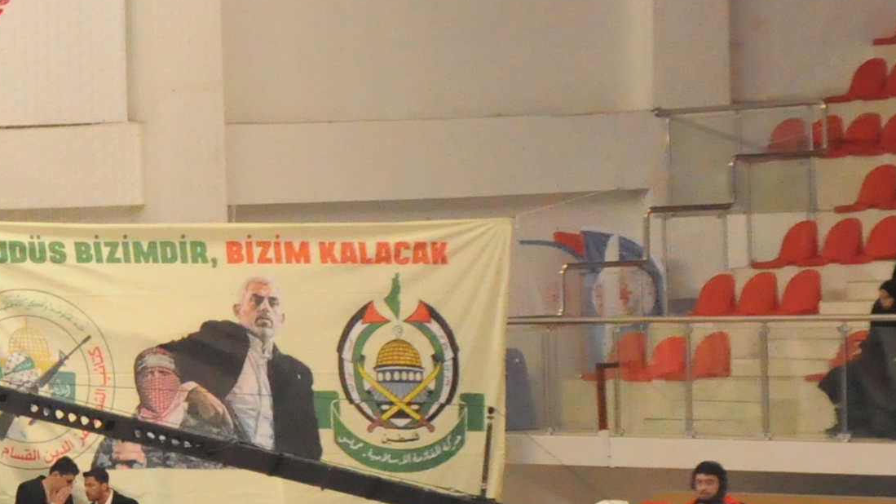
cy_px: 589
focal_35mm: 245
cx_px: -404
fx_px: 5820
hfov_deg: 8.6
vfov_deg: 4.9
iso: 3200
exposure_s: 1/100
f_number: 5.6
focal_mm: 40
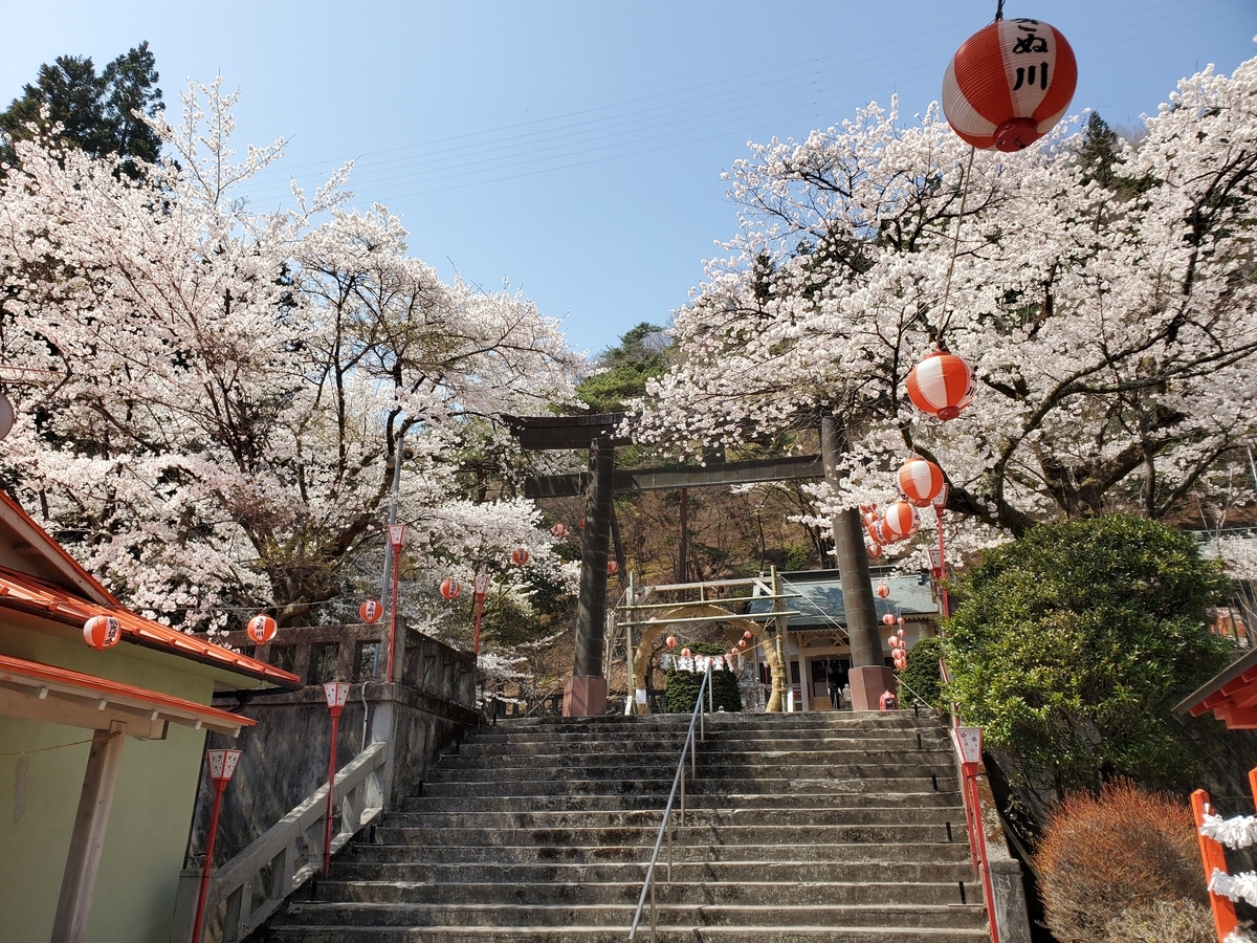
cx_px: 628
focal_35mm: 26
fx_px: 944
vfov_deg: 53.1
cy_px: 472
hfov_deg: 67.3
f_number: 2.4
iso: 50
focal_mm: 4.3
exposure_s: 1/1047
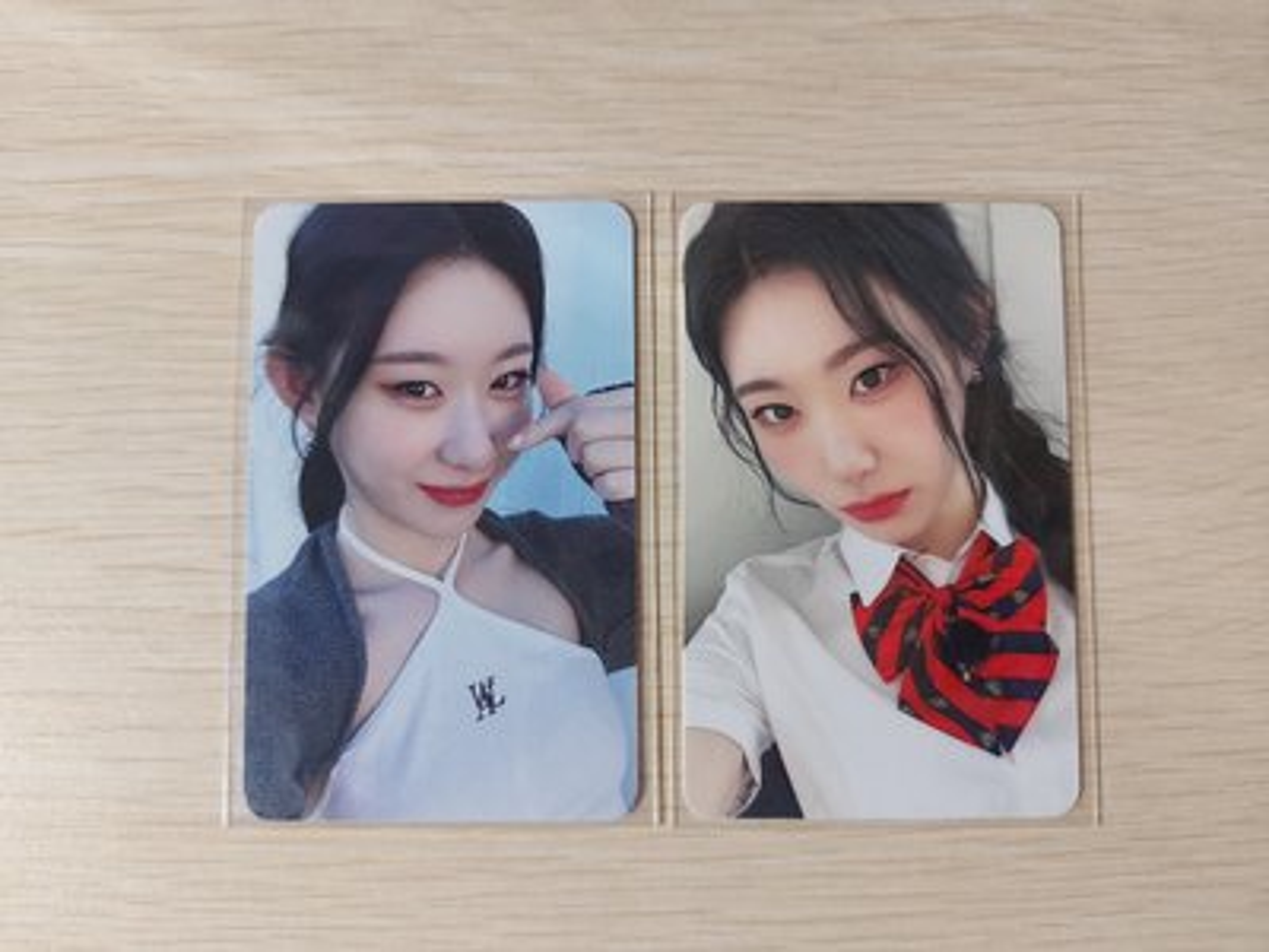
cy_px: 476
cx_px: 634
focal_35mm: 24
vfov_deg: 56.8
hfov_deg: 71.6
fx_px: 880
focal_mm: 5.23
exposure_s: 1/40
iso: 250
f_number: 1.8
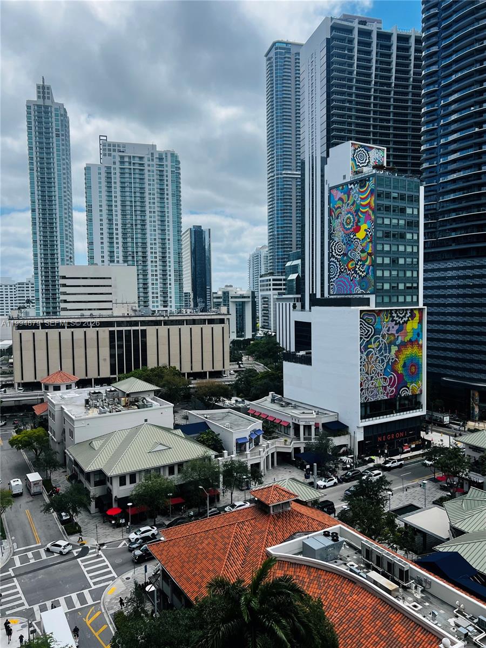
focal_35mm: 26
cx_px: 243
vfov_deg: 67.3
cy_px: 324
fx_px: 487
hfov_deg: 53.1
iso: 50
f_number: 1.5
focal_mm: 5.7
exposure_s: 1/4444
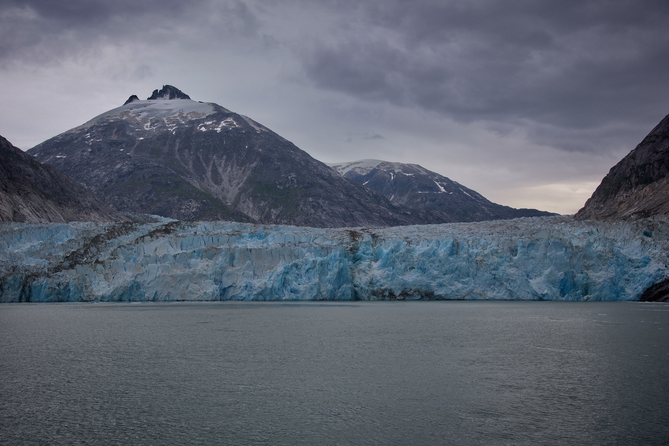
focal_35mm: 39
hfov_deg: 49.5
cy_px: 227
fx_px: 725
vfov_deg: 34.2
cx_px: 330
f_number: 7.1
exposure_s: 1/125
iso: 100
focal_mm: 38
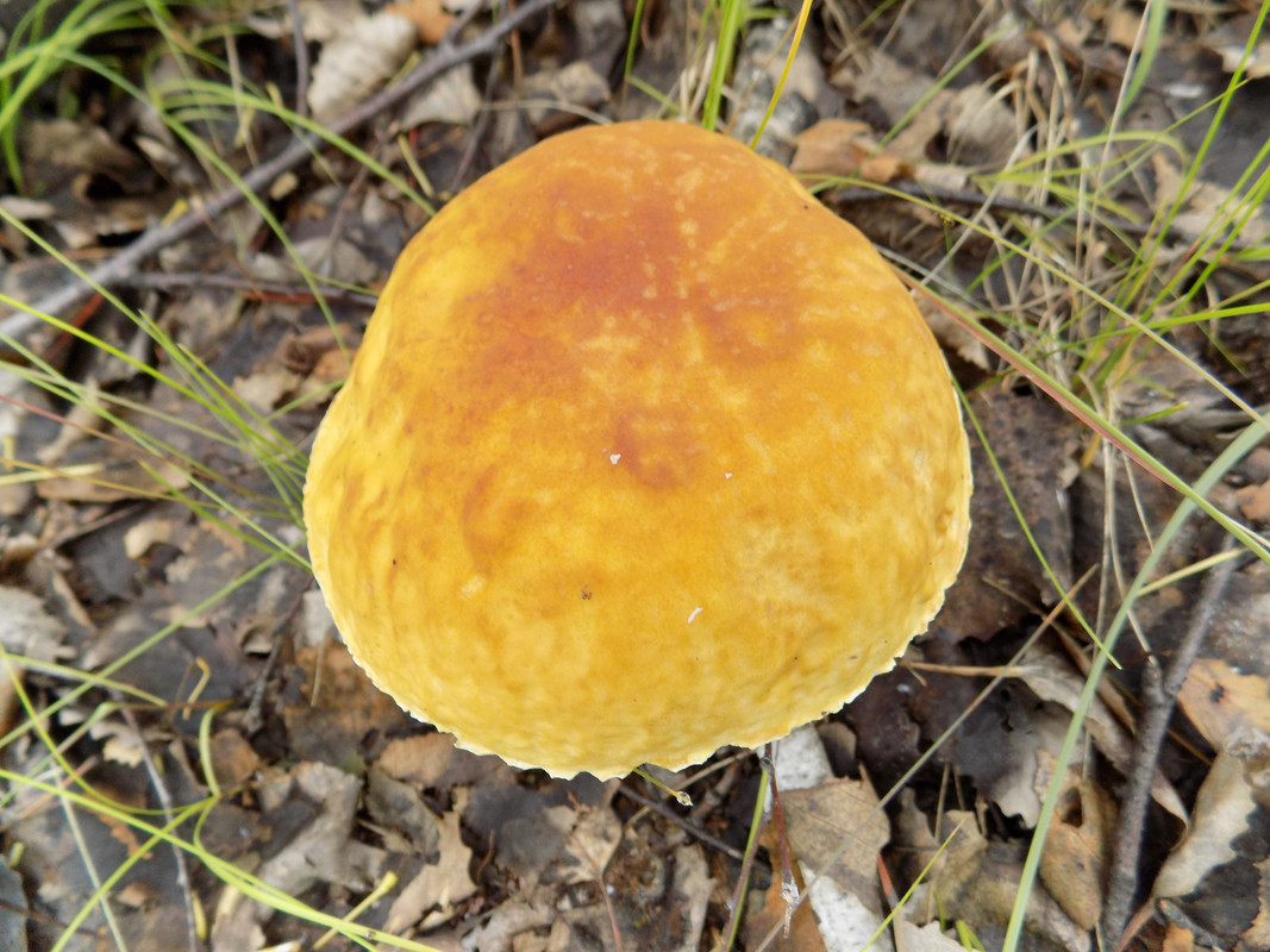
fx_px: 844
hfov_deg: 73.9
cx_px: 635
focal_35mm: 23
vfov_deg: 58.9
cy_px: 476
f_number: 3.1
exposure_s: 1/100
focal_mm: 4
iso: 80
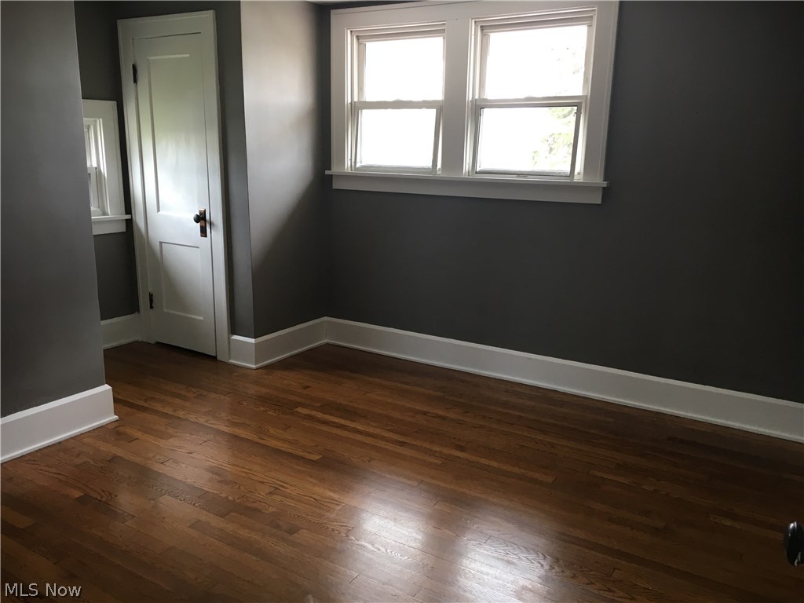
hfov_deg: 61.7
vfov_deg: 48.2
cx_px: 402
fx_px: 674
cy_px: 302
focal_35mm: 29
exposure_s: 1/30
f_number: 2.2
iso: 50
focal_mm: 4.15
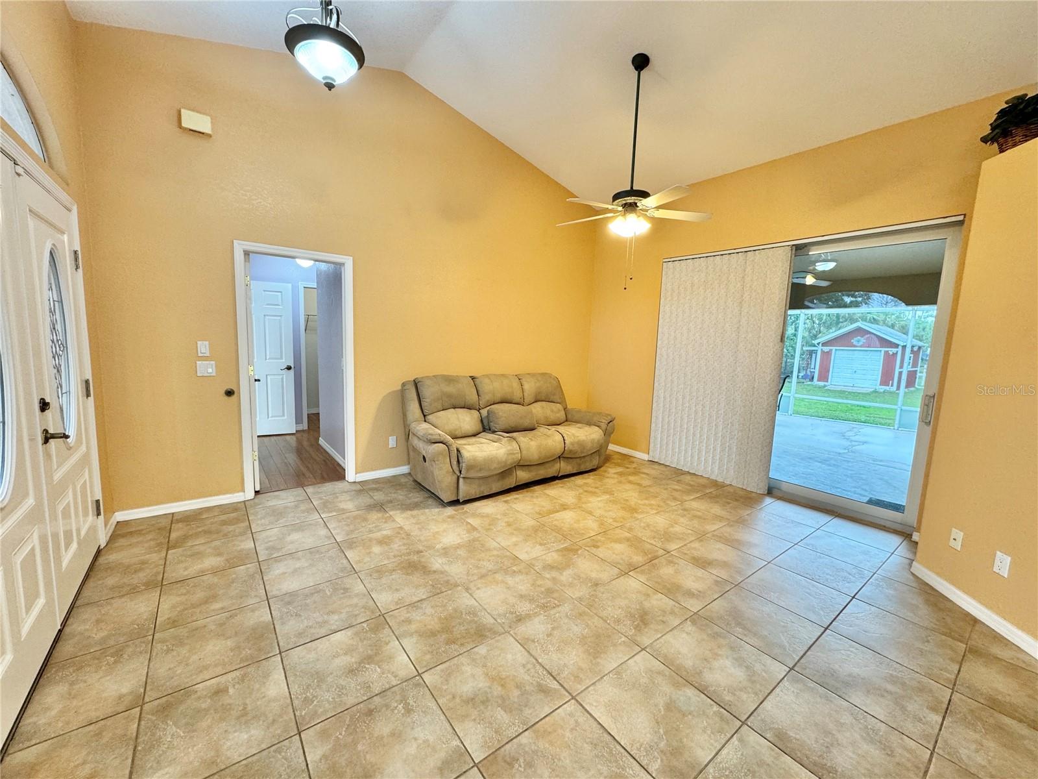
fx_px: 420
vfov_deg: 85.7
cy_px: 390
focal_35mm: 14
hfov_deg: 102.1
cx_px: 519
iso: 160
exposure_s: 1/60
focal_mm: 2.22
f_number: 2.2
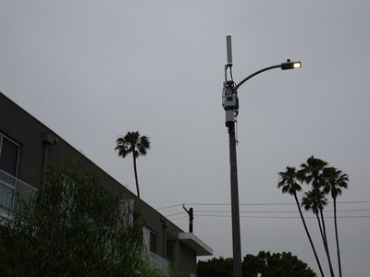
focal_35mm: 52
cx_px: 185
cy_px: 138
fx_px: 556
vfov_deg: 28.0
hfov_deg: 36.8
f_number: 4.5
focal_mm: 8.84
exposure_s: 1/400
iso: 80
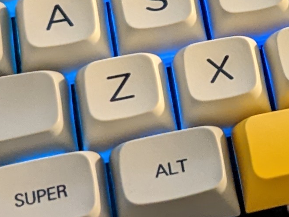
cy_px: -92
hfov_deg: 11.1
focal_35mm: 164
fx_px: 1369
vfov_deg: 8.9
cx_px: 544
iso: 164
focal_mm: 4.38
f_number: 1.73
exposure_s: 1/24
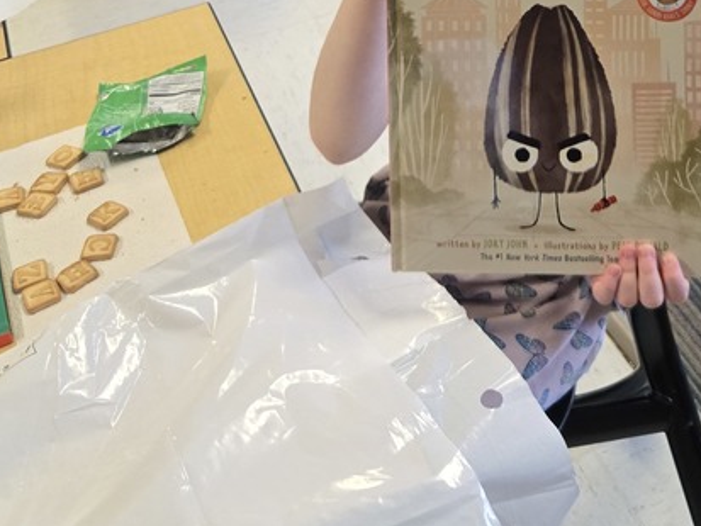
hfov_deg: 33.4
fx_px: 1155
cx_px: 489
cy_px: -92
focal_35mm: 57
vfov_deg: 23.6
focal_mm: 5.4
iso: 500
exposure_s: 1/120
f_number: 1.8
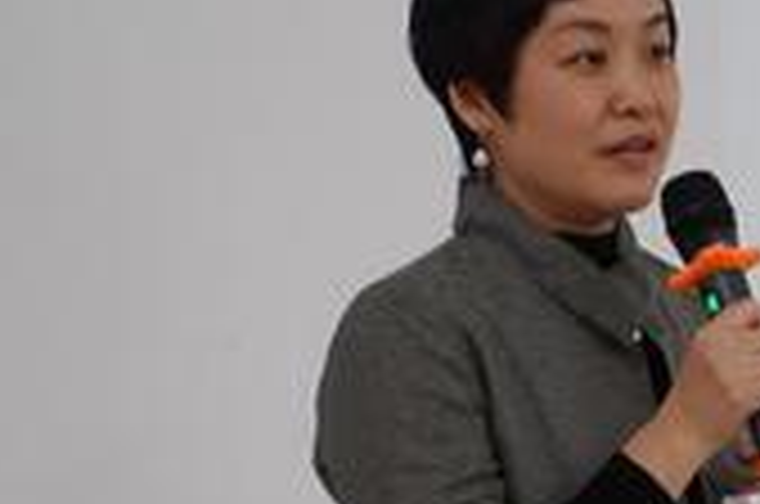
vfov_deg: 6.0
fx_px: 4804
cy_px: 382
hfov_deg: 8.9
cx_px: 1021
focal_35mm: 228
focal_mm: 70
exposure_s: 1/80
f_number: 4
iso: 1000
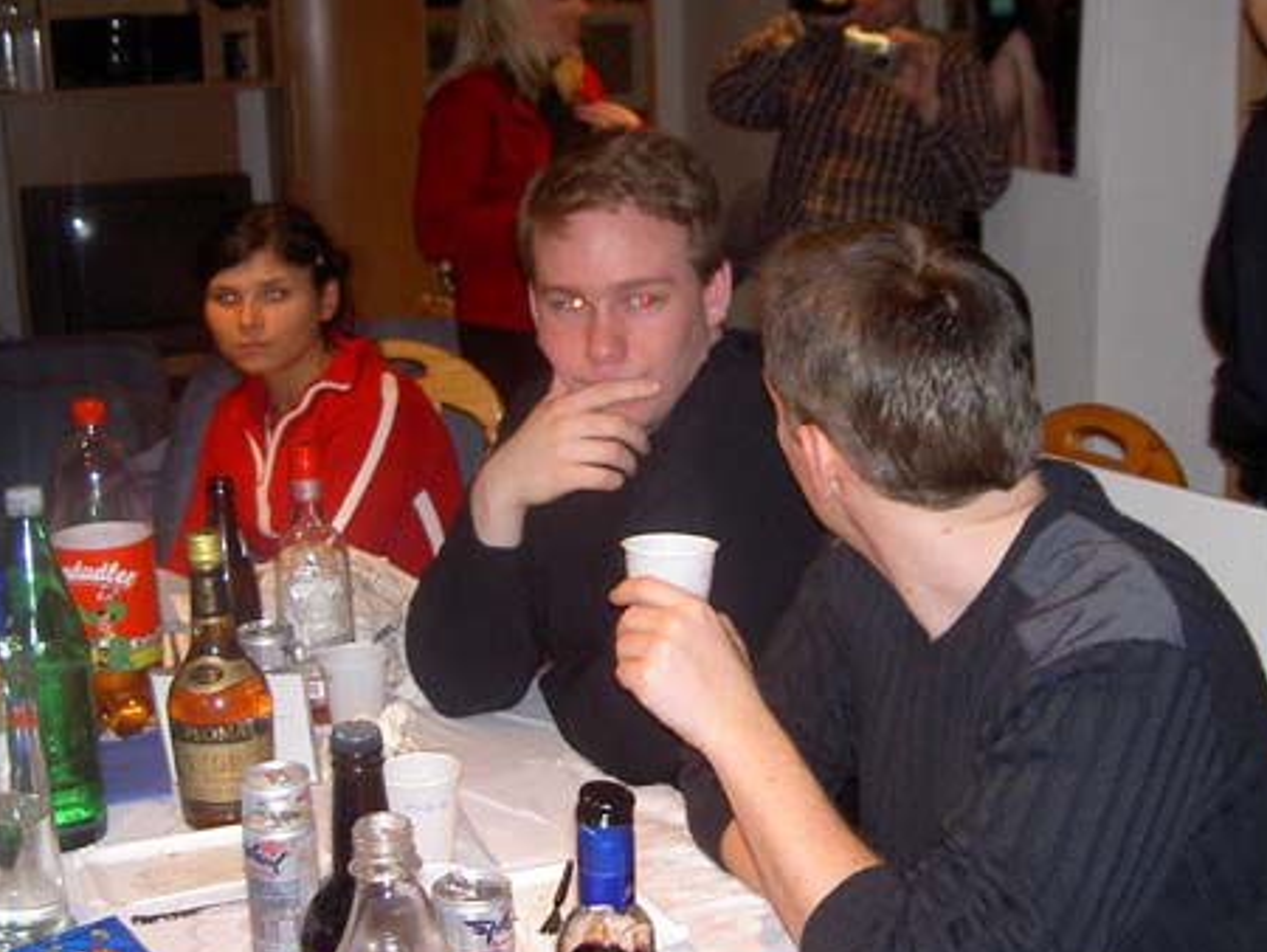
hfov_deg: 36.8
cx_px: 614
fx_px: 1904
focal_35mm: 52
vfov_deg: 28.1
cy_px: 496
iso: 100
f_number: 2.8
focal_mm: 8
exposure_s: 1/59.5
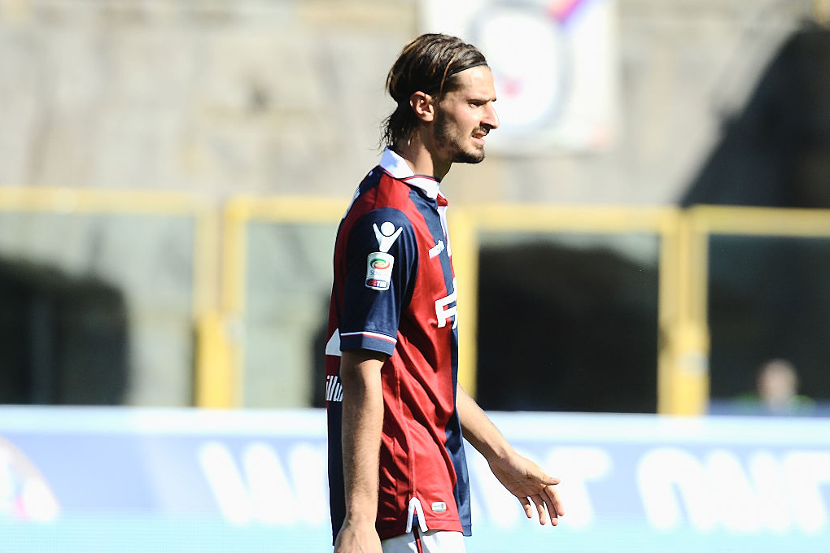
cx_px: 415
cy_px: 277
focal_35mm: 502
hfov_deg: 4.1
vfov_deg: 2.7
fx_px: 11573
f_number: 5.6
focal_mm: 500
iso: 360
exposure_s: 1/1600
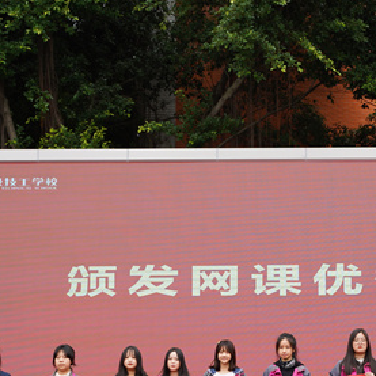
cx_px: 320
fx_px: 1303
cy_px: 318
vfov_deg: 16.3
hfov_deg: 16.3
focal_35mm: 106
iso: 160
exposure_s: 1/800
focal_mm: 46
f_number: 3.2
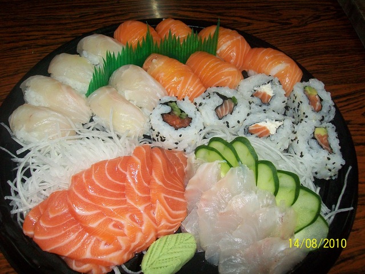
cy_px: 137
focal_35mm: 36
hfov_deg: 51.4
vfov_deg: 39.7
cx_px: 182
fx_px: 380
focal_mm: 6
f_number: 2.7
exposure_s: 1/60
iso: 160
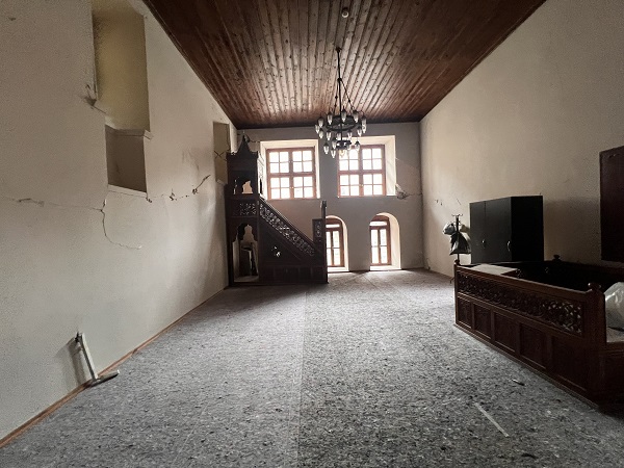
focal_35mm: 13
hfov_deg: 106.2
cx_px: 312
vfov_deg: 89.9
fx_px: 234
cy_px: 234
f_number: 1.8
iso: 400
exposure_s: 1/60
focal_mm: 1.57
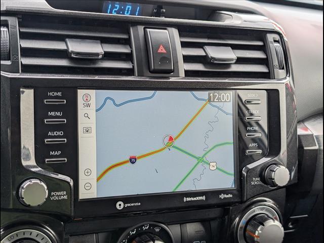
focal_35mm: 49
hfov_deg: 38.9
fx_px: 459
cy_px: 122
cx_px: 162
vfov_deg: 29.7
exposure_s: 1/204
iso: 106
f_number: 1.68
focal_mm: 6.9
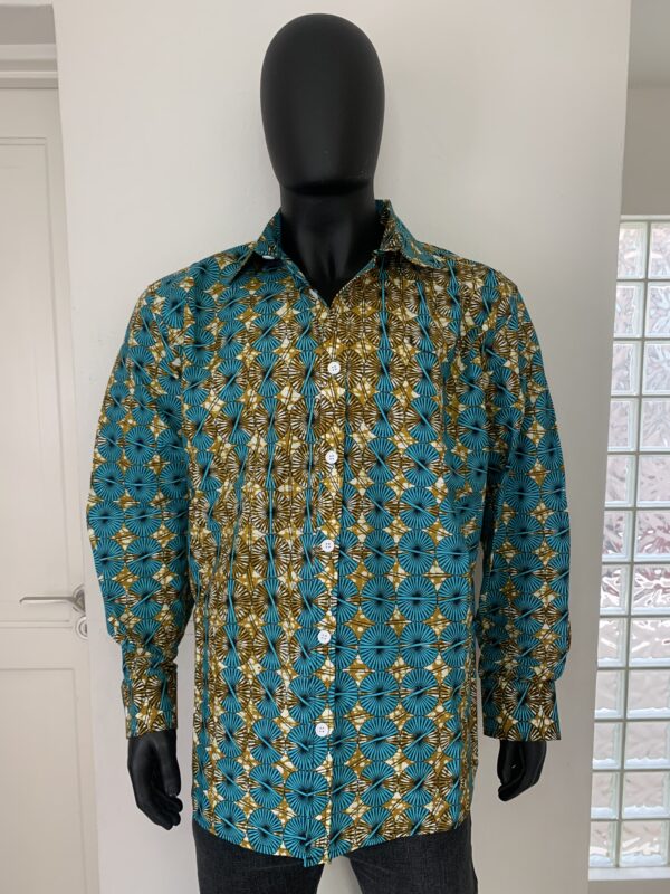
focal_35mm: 26
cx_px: 335
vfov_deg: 67.3
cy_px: 447
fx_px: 671
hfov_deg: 53.1
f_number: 1.8
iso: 125
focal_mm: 4.25
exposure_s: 1/60
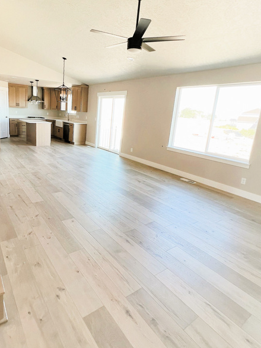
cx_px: 92
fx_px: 171
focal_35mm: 17
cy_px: 157
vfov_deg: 90.7
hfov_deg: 72.9
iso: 80
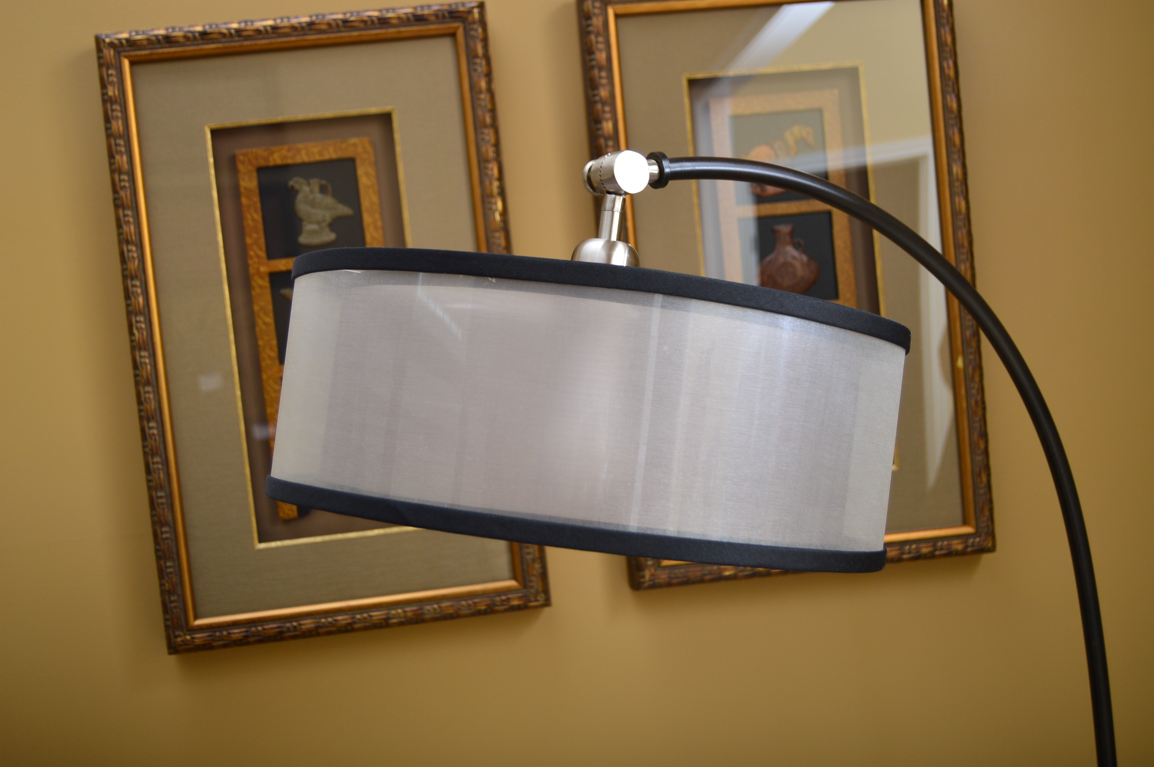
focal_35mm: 45
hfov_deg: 43.6
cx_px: 577
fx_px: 1441
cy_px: 384
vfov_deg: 29.8
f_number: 4.2
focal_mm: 30
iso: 200
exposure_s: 1/200
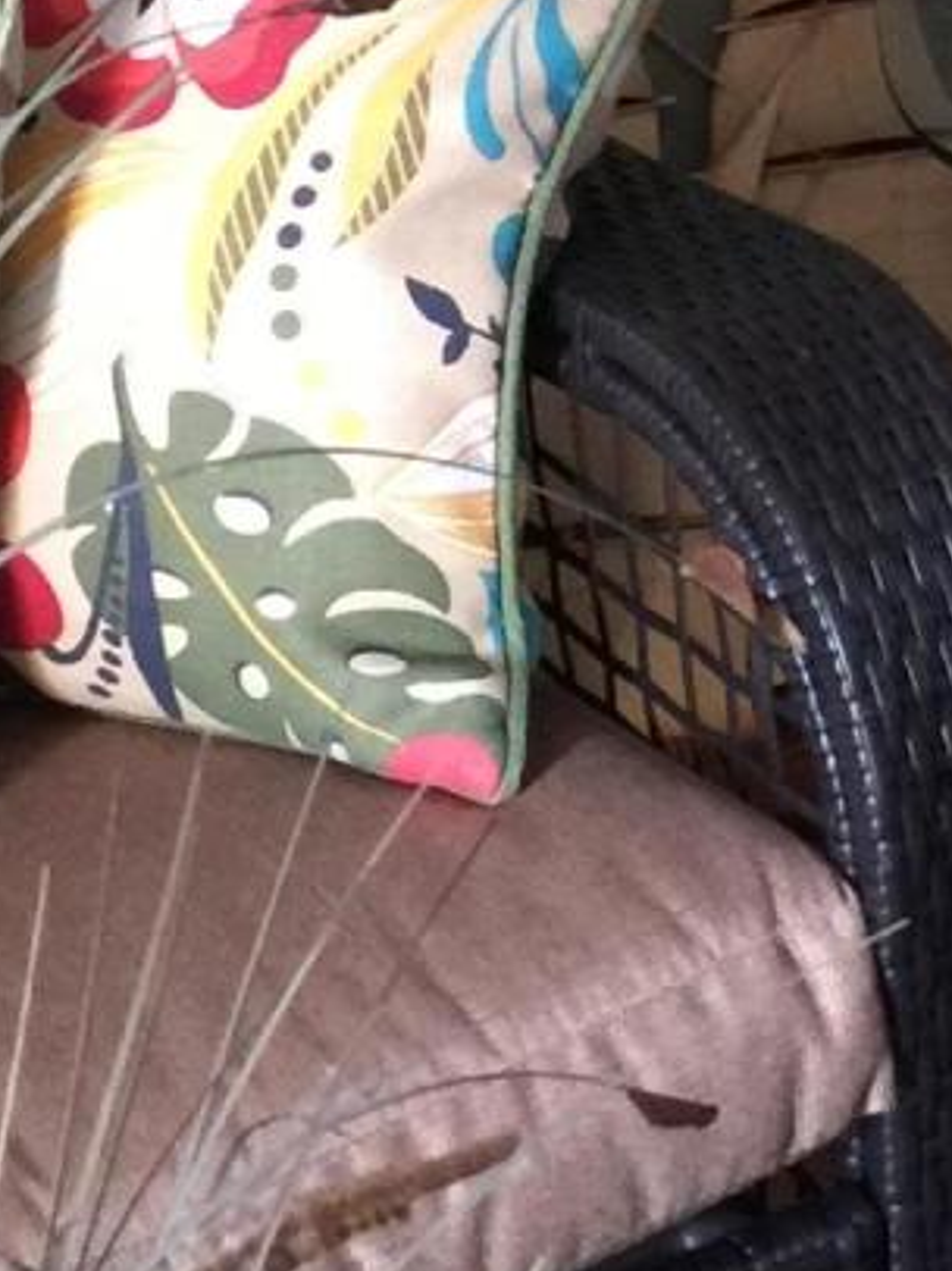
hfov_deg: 10.2
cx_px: 1121
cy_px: -466
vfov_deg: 13.2
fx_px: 5249
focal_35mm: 143
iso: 100
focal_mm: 4.15
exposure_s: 1/8
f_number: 2.2
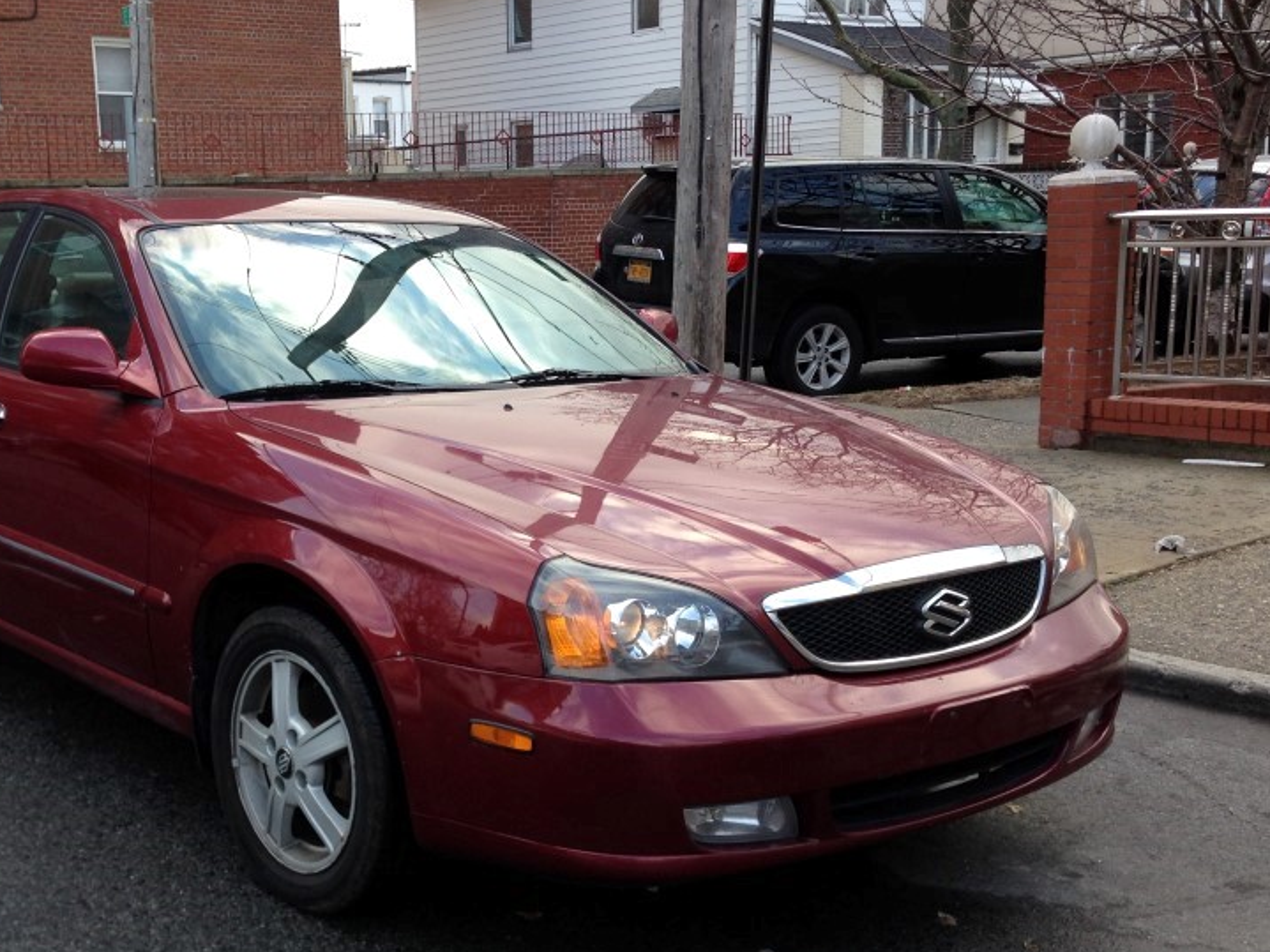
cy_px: 549
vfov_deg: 30.8
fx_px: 1724
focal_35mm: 47
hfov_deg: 40.1
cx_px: 454
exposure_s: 1/252
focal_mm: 4.12
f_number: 2.4
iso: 50
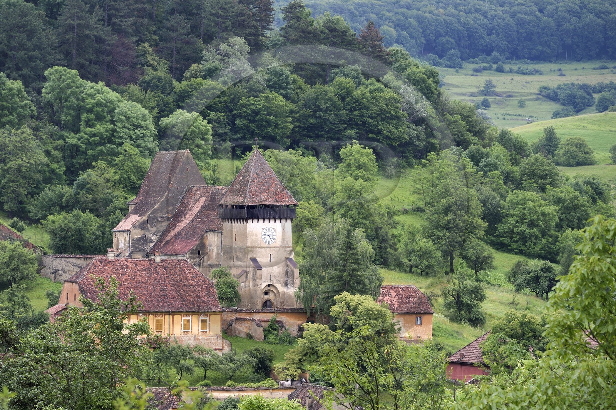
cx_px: 308
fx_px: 2994
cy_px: 205
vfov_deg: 7.8
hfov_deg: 11.7
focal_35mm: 175
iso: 800
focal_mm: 175
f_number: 7.1
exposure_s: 1/250
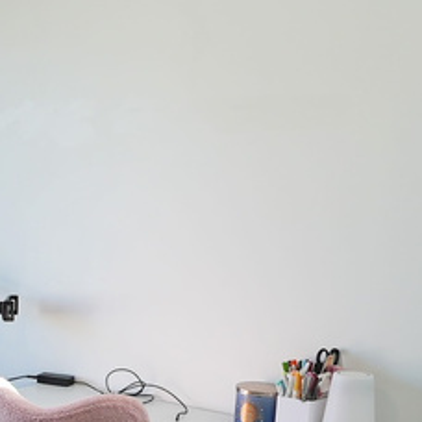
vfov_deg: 20.2
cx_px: -252
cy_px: 391
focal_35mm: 84
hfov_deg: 17.9
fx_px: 1159
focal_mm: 15
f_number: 4
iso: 80
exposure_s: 1/60
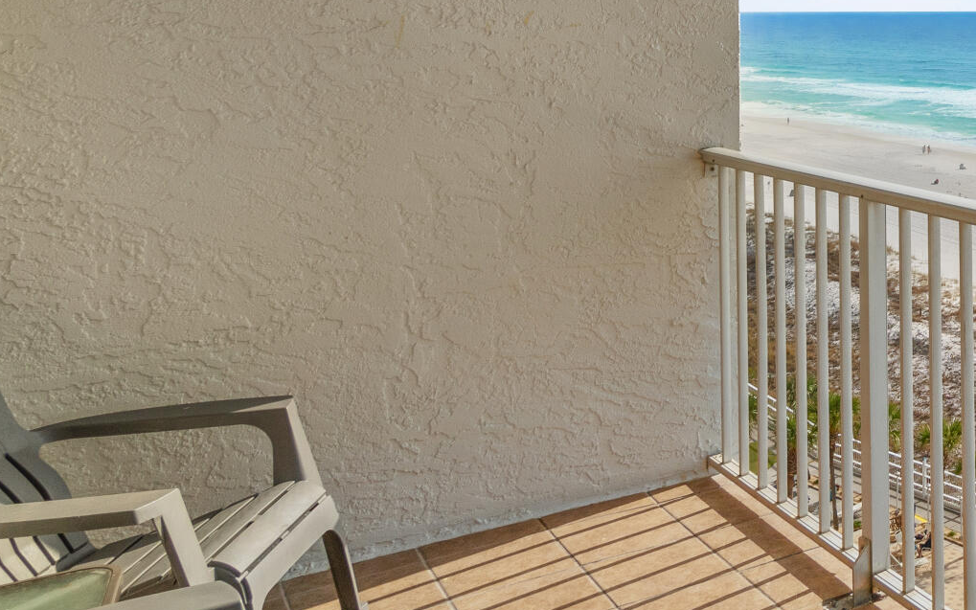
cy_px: 11
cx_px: 1179
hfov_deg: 34.9
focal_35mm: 45
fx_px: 1197
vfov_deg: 27.1
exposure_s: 1/125
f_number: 9
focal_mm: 10
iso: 100
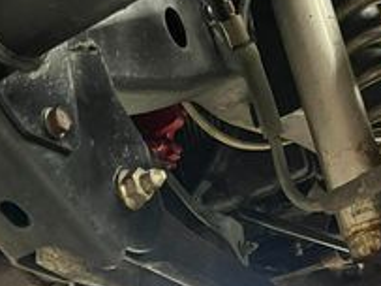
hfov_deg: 23.1
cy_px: 301
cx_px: 19
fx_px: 902
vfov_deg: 17.5
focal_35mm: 82
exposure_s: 1/40
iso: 500
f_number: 1.6
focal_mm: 5.1
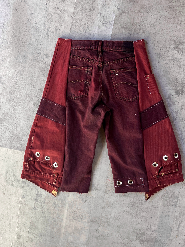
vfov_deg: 53.7
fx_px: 242
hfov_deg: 41.7
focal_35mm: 34
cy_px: 102
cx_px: 104
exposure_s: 1/122
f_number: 1.6
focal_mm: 5.1
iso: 80
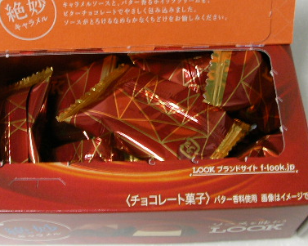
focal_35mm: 63
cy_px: 65
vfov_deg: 24.0
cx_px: 133
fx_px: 574
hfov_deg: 30.0
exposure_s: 1/9.5
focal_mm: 5.8
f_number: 3.5
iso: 100
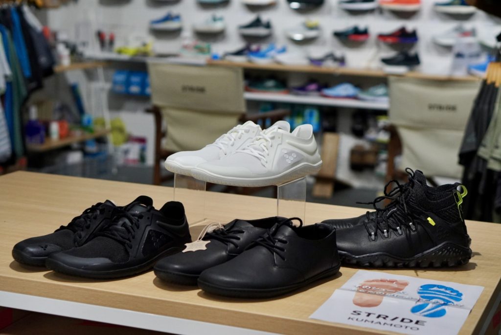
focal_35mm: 75
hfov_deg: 27.0
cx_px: 250
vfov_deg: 18.2
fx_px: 1044
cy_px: 168
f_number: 3.2
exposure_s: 1/1250
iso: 1250
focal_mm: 50
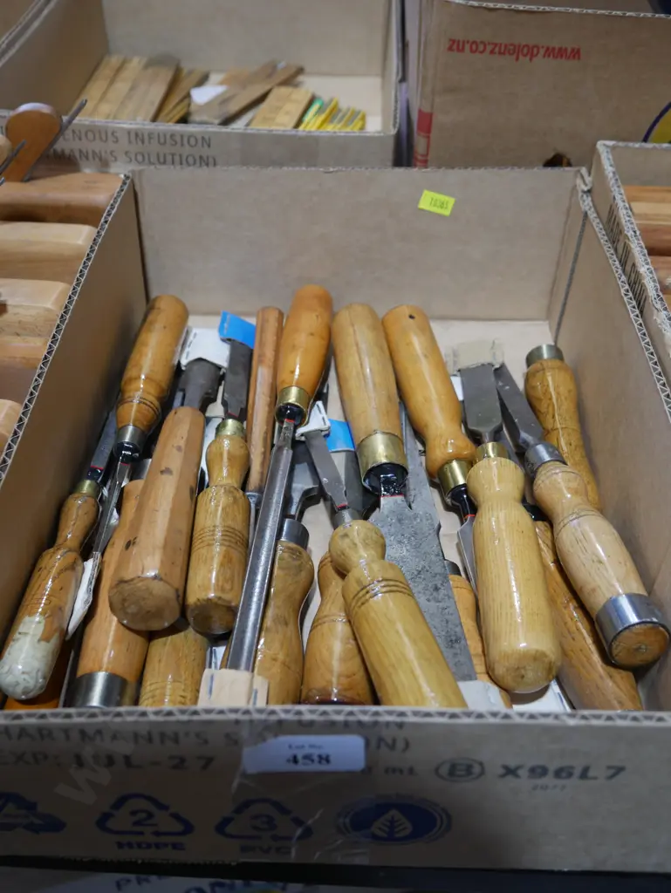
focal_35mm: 38
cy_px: 446
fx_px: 981
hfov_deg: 37.8
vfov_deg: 49.0
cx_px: 336
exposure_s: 1/60
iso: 250
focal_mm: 19
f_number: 4.1
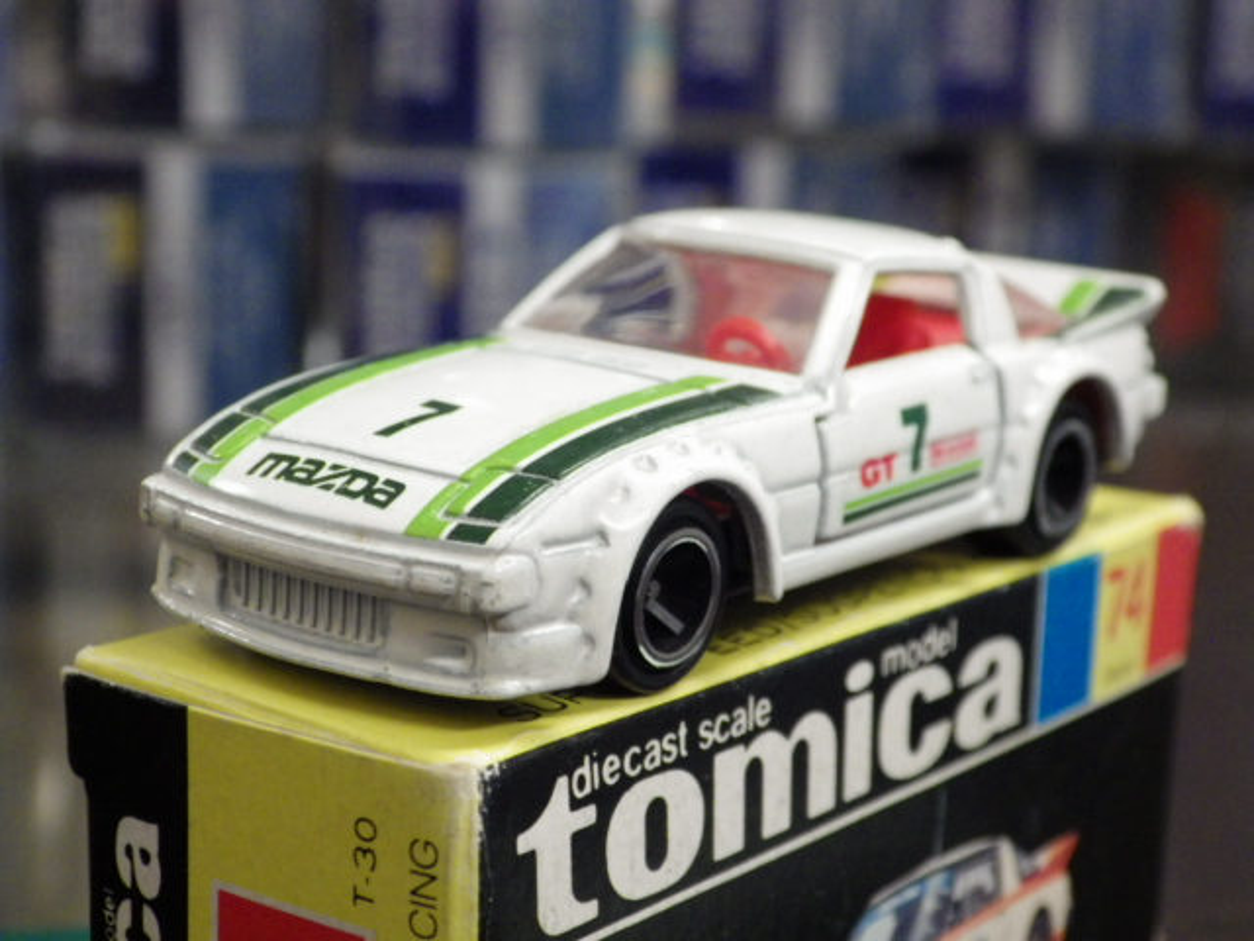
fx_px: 2572
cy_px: 470
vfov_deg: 20.7
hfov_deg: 27.4
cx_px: 627
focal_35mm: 71
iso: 800
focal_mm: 12.8
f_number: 4.2
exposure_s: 1/45
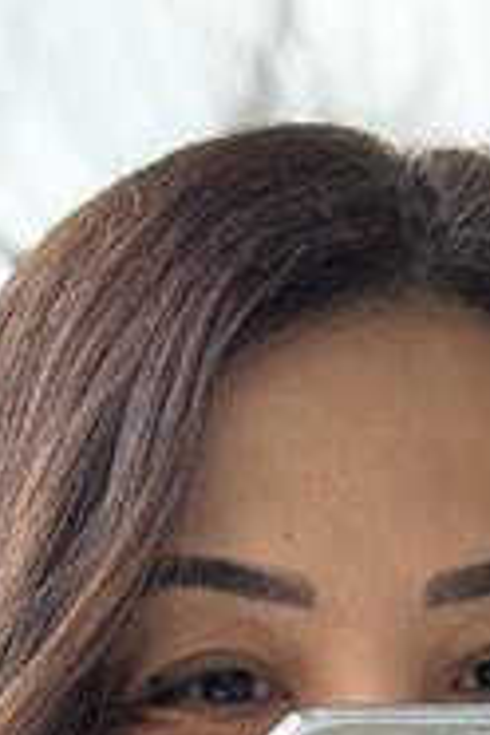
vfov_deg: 5.3
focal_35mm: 358
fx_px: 7309
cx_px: 601
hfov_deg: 3.8
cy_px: 2535
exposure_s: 1/64
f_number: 1.78
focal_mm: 6.86
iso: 100
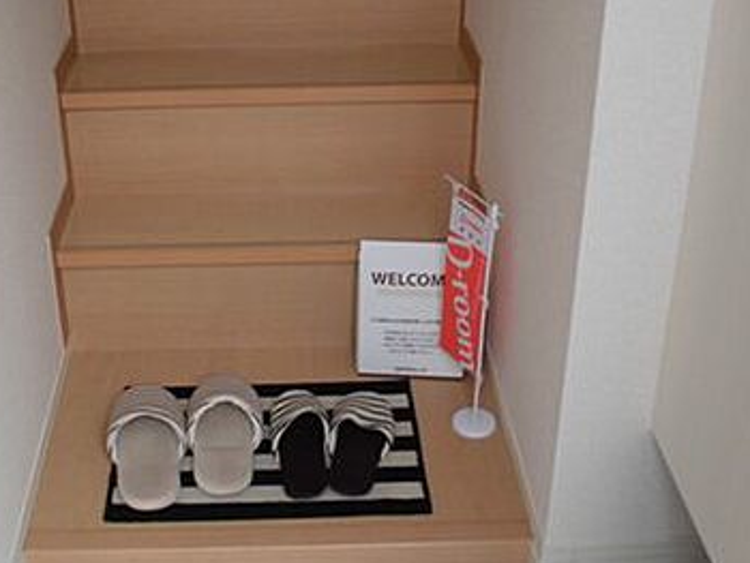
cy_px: 199
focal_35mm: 53
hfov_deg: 35.9
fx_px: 1149
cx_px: 279
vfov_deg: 27.4
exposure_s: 1/60
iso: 100
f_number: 3.7
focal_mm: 5.3
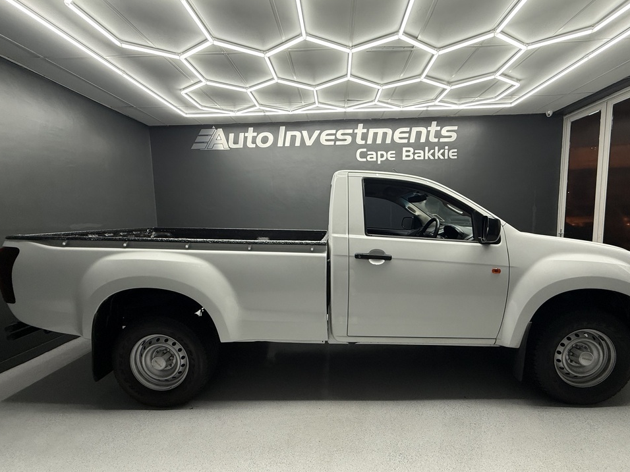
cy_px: 243
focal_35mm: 15
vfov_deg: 81.7
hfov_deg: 98.1
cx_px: 333
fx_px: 273
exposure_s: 1/100
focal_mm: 2.22
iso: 200
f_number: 2.2
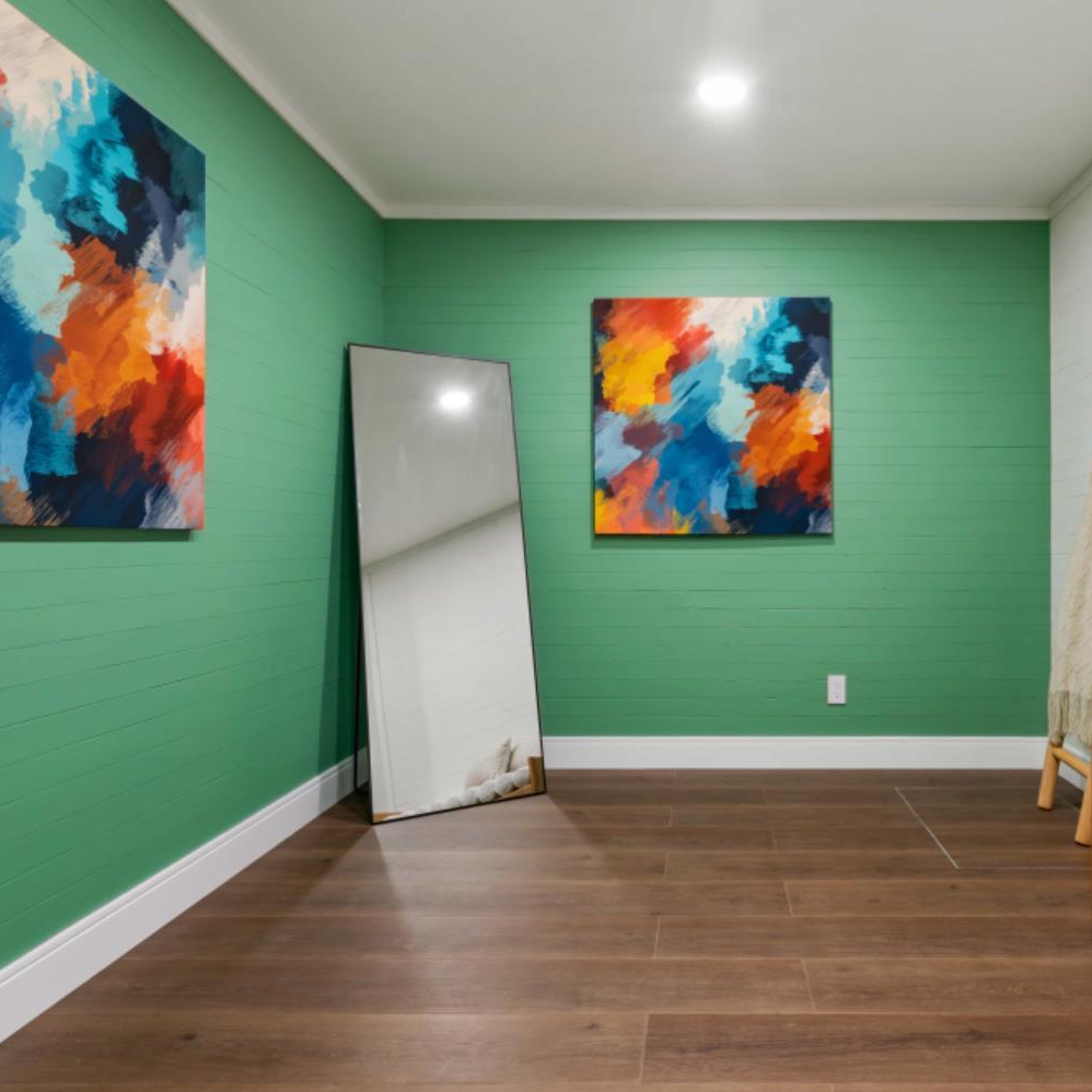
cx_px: 712
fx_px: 821
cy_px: 546
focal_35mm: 23
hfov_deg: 65.8
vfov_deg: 67.3
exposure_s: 1/1.67
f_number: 16
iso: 250
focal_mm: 18
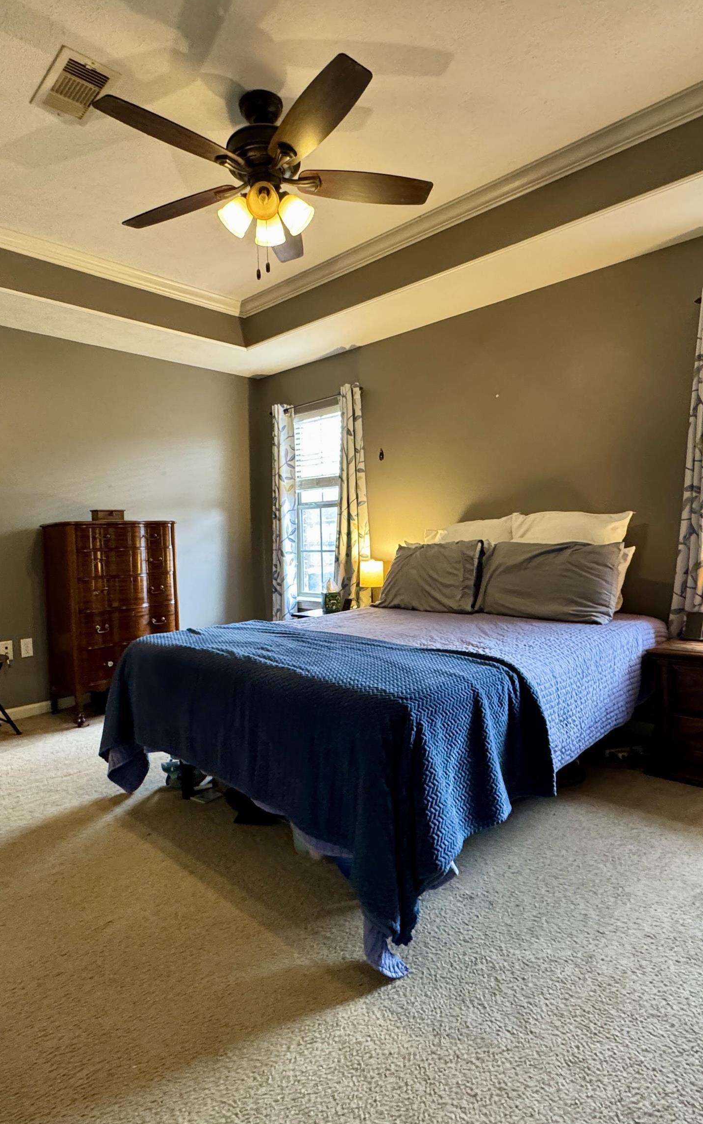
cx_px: 323
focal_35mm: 20
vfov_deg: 85.1
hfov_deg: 59.6
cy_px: 563
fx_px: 613
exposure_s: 1/60
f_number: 2.2
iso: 640
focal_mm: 2.22
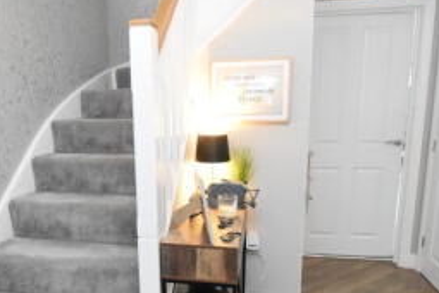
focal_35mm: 28
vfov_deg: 46.0
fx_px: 341
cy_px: 184
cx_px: 182
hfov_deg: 65.0
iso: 6400
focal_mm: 10
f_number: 3.5
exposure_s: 1/125
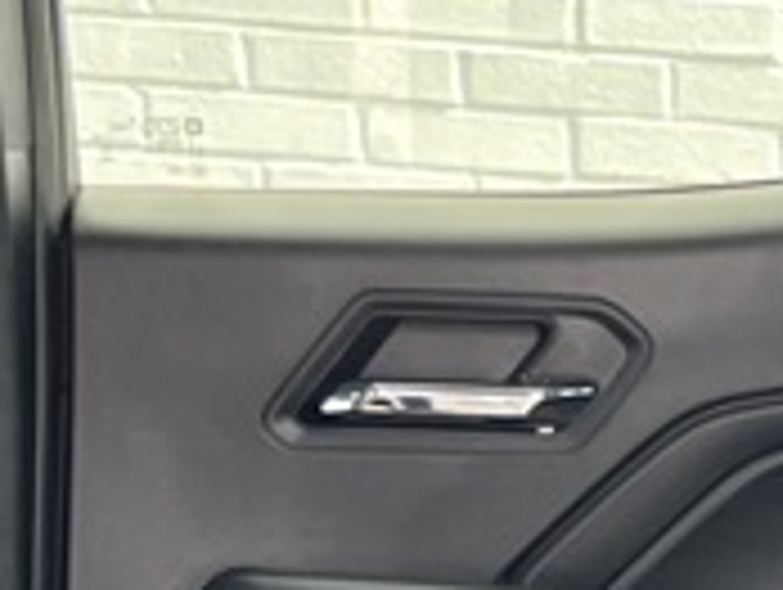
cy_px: 1063
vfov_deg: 9.3
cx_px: 1462
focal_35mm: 153
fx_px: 3466
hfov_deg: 11.8
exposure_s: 1/121
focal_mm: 5.1
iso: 100
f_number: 1.6
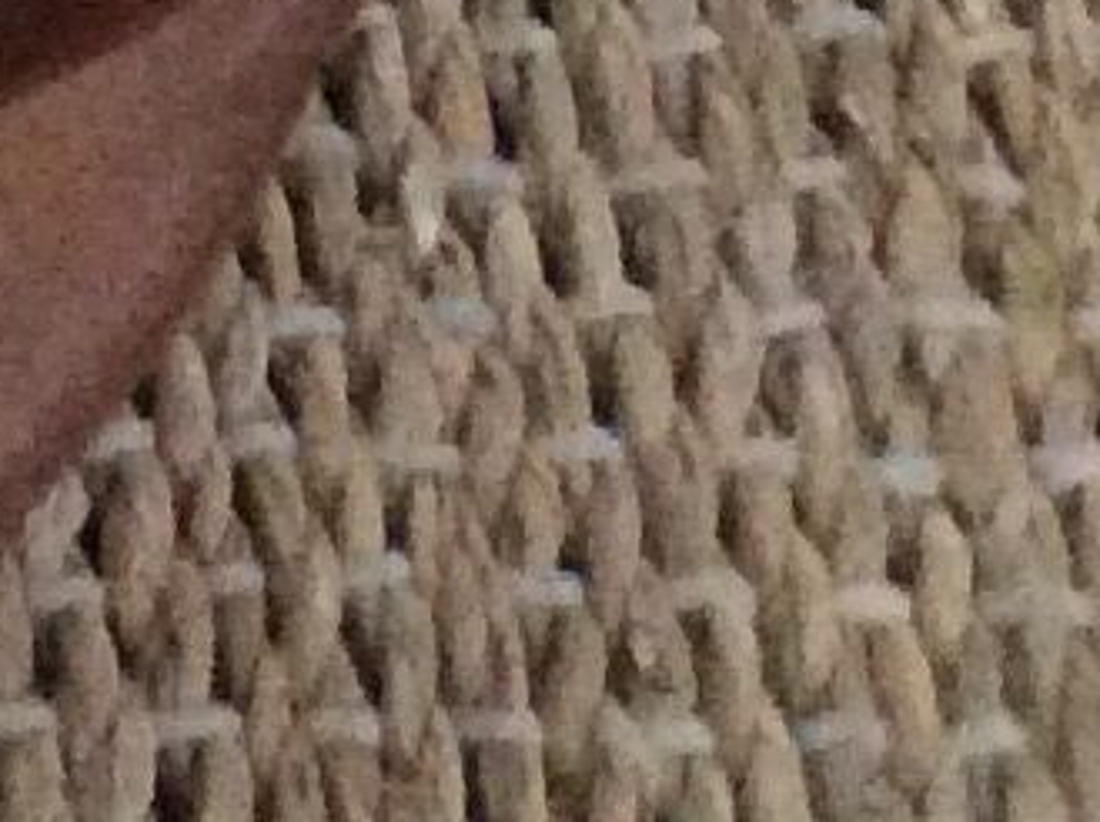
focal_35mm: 252
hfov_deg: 6.5
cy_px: -1921
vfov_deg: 5.4
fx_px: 7999
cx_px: -3073
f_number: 2.4
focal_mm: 3.3
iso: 320
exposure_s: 1/25
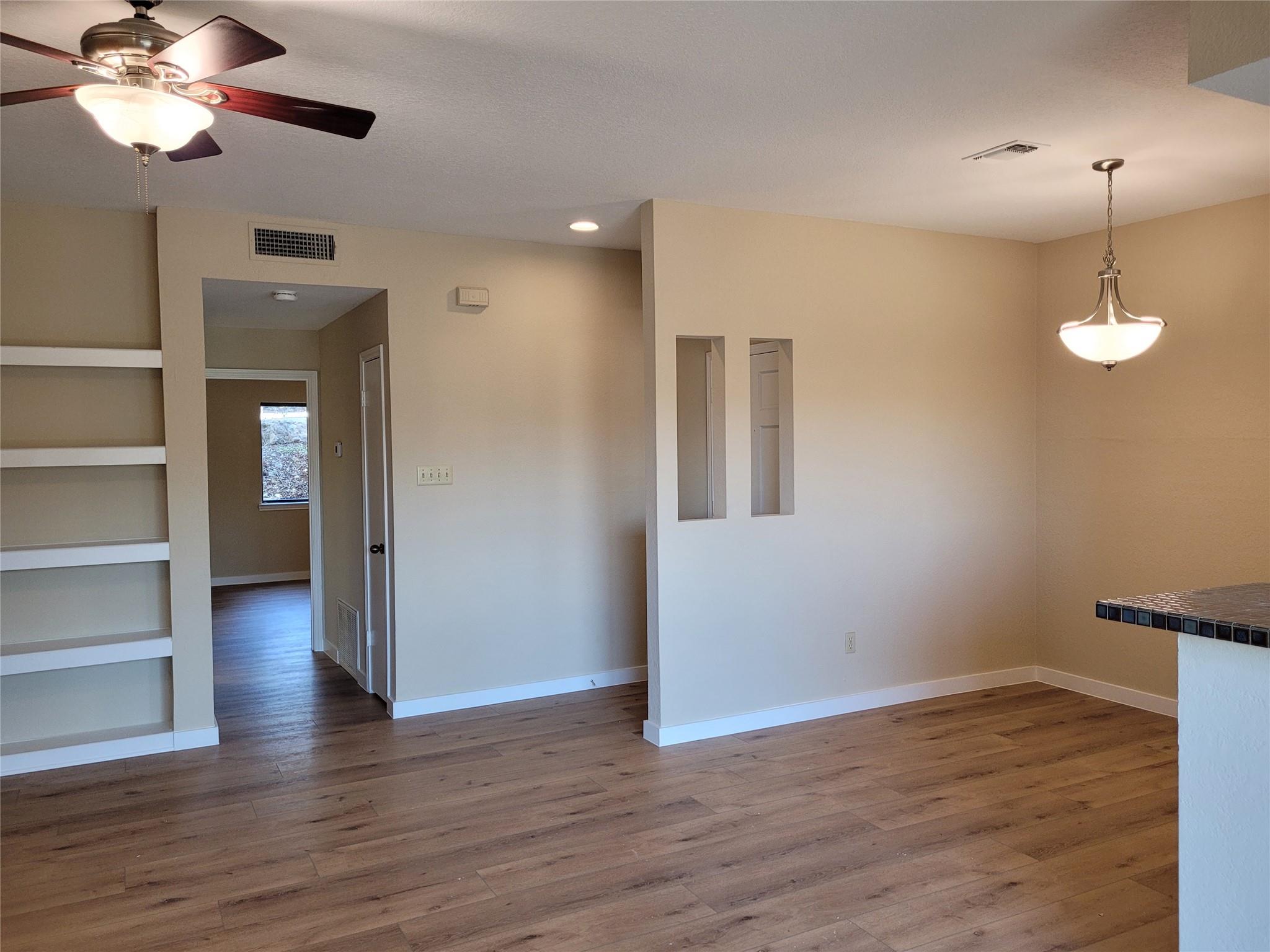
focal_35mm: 26
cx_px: 635
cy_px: 476
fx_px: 954
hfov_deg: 67.3
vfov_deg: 53.1
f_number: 1.8
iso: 250
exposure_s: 1/120
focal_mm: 5.4
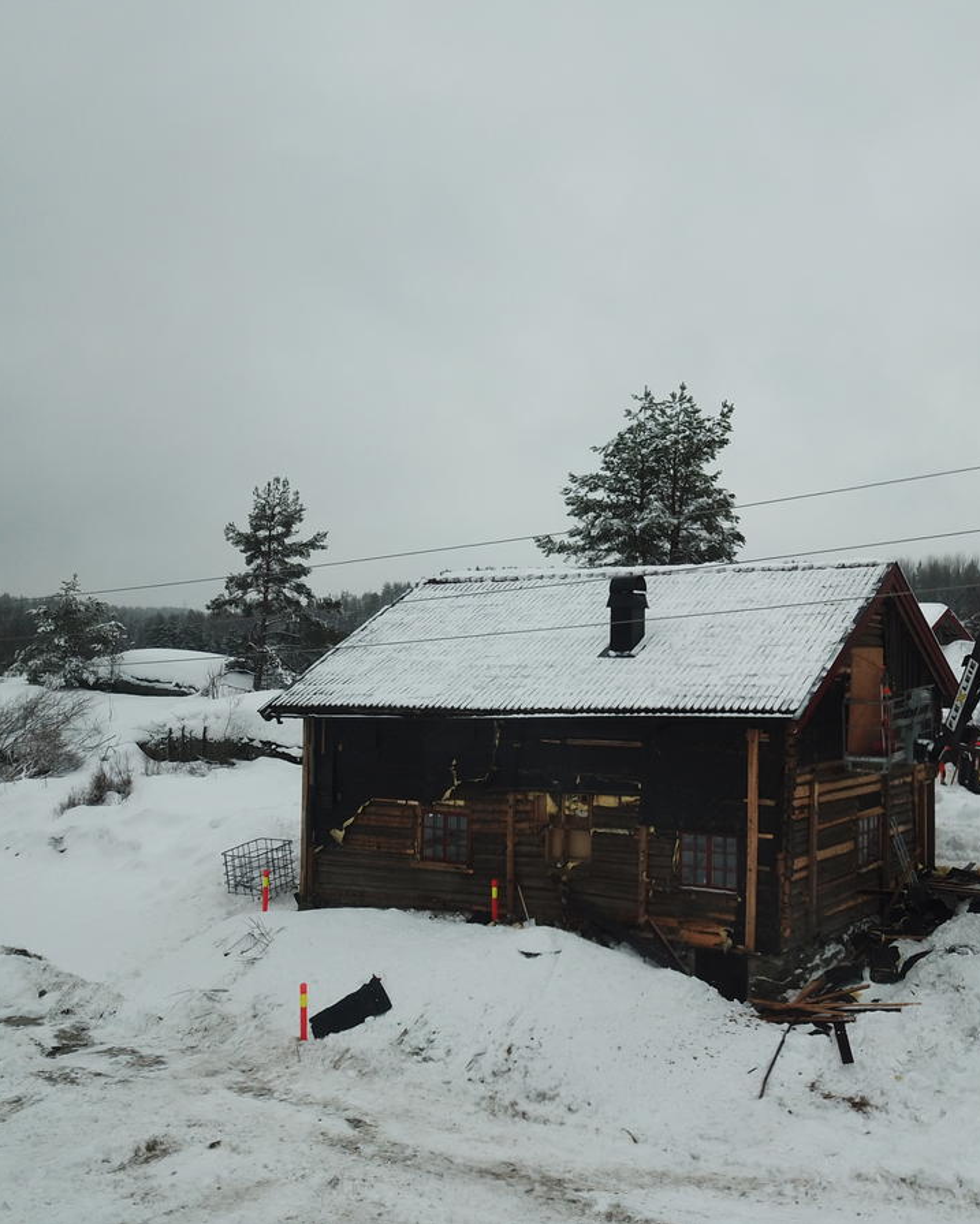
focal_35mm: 34
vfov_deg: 52.8
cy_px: 612
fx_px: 1232
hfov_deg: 42.1
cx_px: 726
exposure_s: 1/460
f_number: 2.2
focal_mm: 4.73
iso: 100
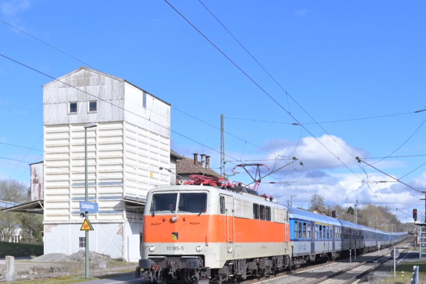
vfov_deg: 24.6
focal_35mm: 54
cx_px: 240
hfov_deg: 36.8
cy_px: 229
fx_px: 639
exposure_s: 1/1000
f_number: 6.3
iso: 250
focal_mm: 30
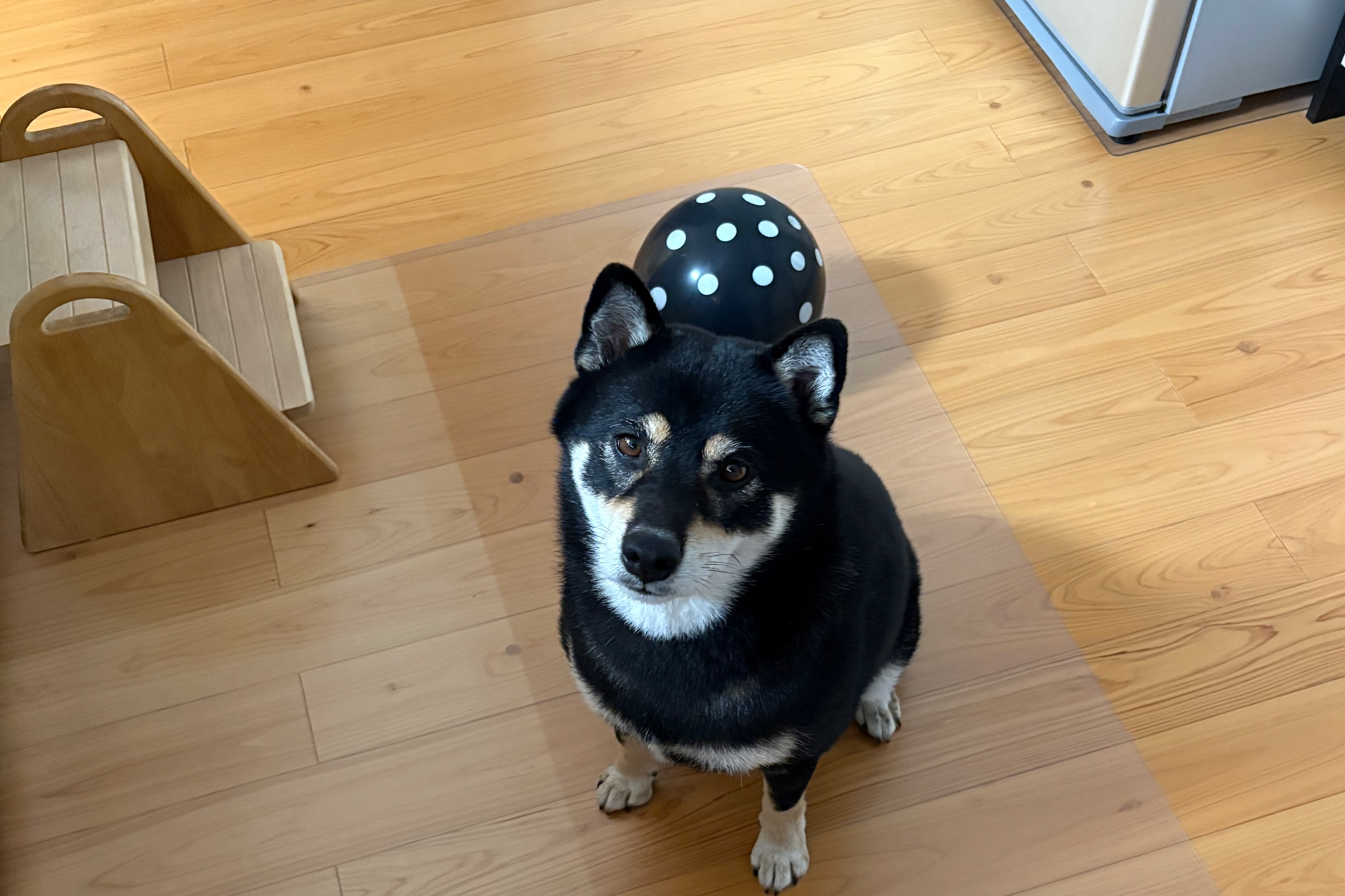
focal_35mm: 37
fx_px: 1382
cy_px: 743
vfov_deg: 34.6
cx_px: 675
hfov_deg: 51.9
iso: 640
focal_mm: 5.96
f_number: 1.6
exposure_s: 1/37
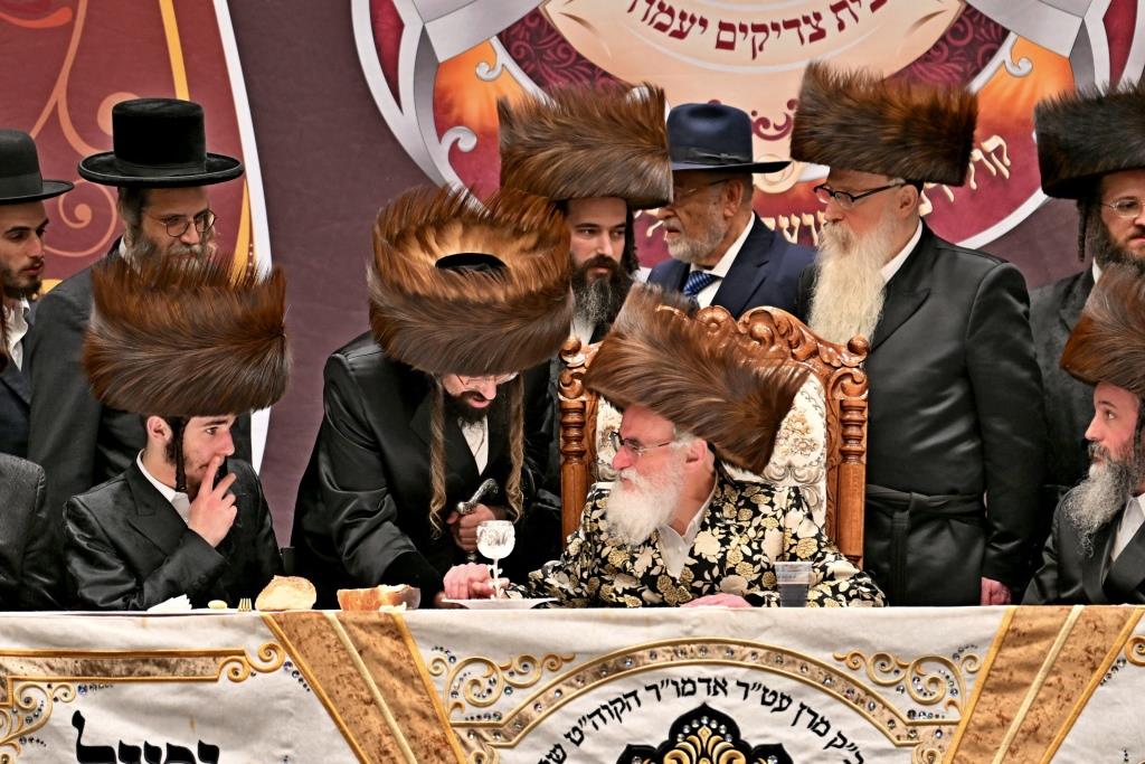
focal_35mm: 300
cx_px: 572
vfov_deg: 4.6
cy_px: 382
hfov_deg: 6.9
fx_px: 9542
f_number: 2.8
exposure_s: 1/250
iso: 320
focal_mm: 200
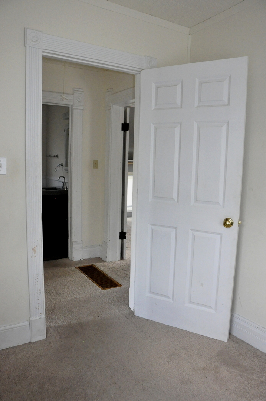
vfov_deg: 67.5
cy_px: 200
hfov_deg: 47.8
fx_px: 300
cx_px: 133
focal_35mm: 27
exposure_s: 1/100
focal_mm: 18
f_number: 6.3
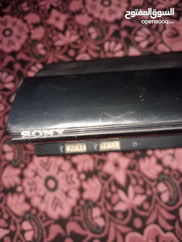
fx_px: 196
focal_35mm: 28
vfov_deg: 63.4
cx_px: 91
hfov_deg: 49.8
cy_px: 121
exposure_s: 1/25
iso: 2570
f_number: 1.8
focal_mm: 4.04
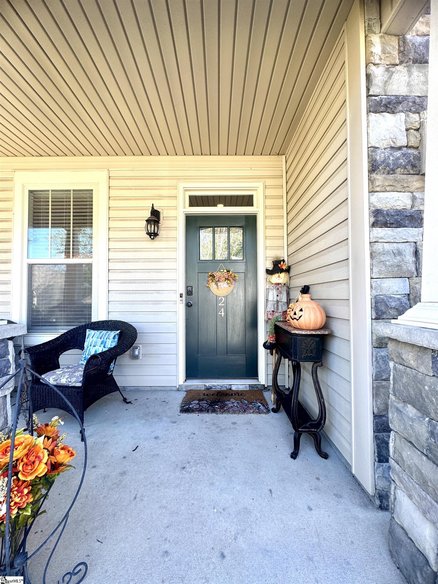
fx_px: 236
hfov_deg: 85.7
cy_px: 292
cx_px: 219
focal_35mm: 14
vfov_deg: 102.1
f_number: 2.2
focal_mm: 2.22
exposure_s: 1/99
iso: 40
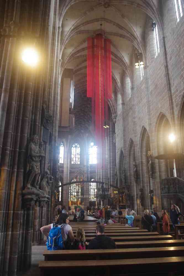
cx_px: 92
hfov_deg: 43.6
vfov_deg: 61.9
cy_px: 138
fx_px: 230
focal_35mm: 30
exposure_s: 1/50
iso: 3200
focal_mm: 20
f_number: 4
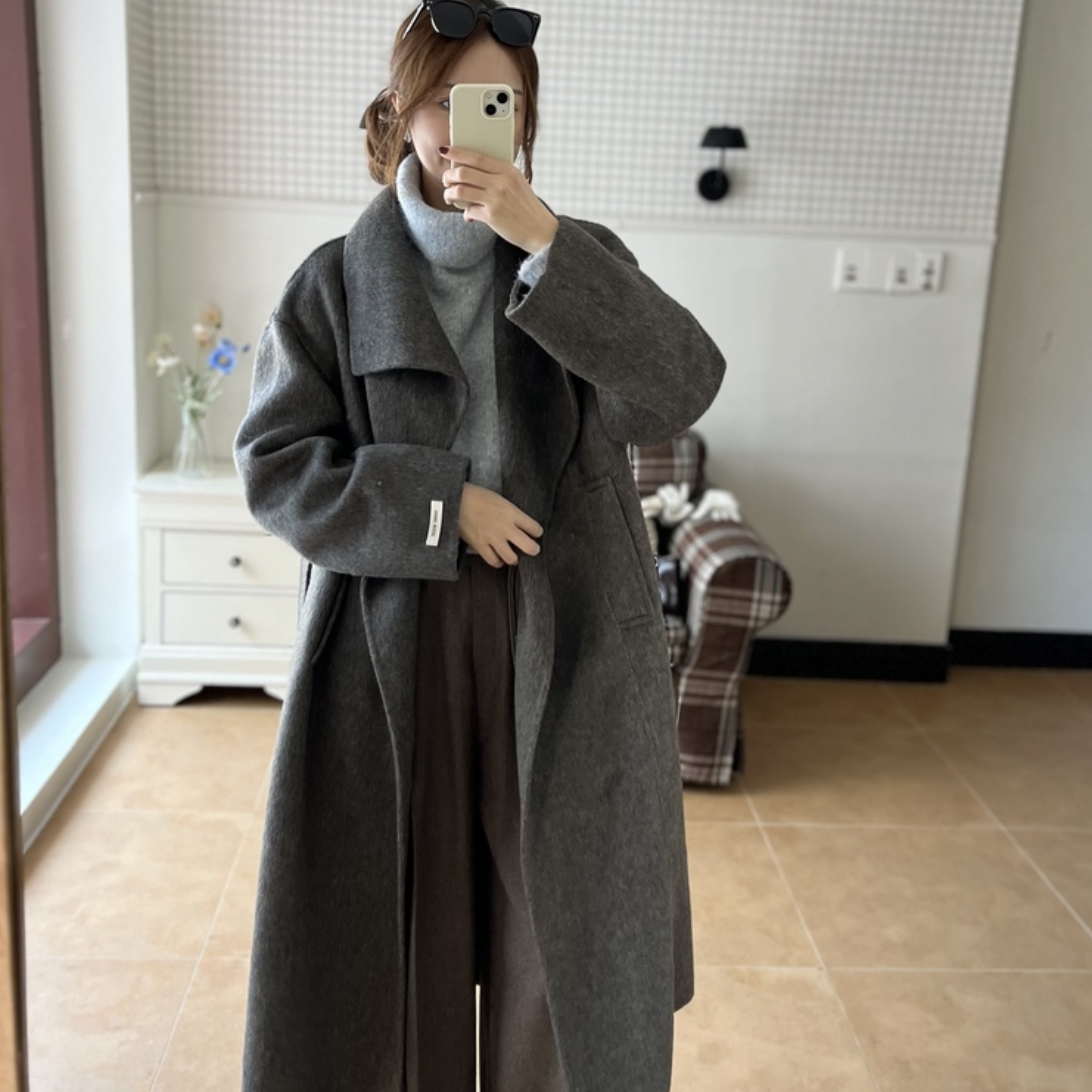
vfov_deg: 52.5
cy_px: 585
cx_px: 551
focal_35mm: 31
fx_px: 1106
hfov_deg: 52.5
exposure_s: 1/80
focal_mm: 5.1
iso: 125
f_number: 1.6
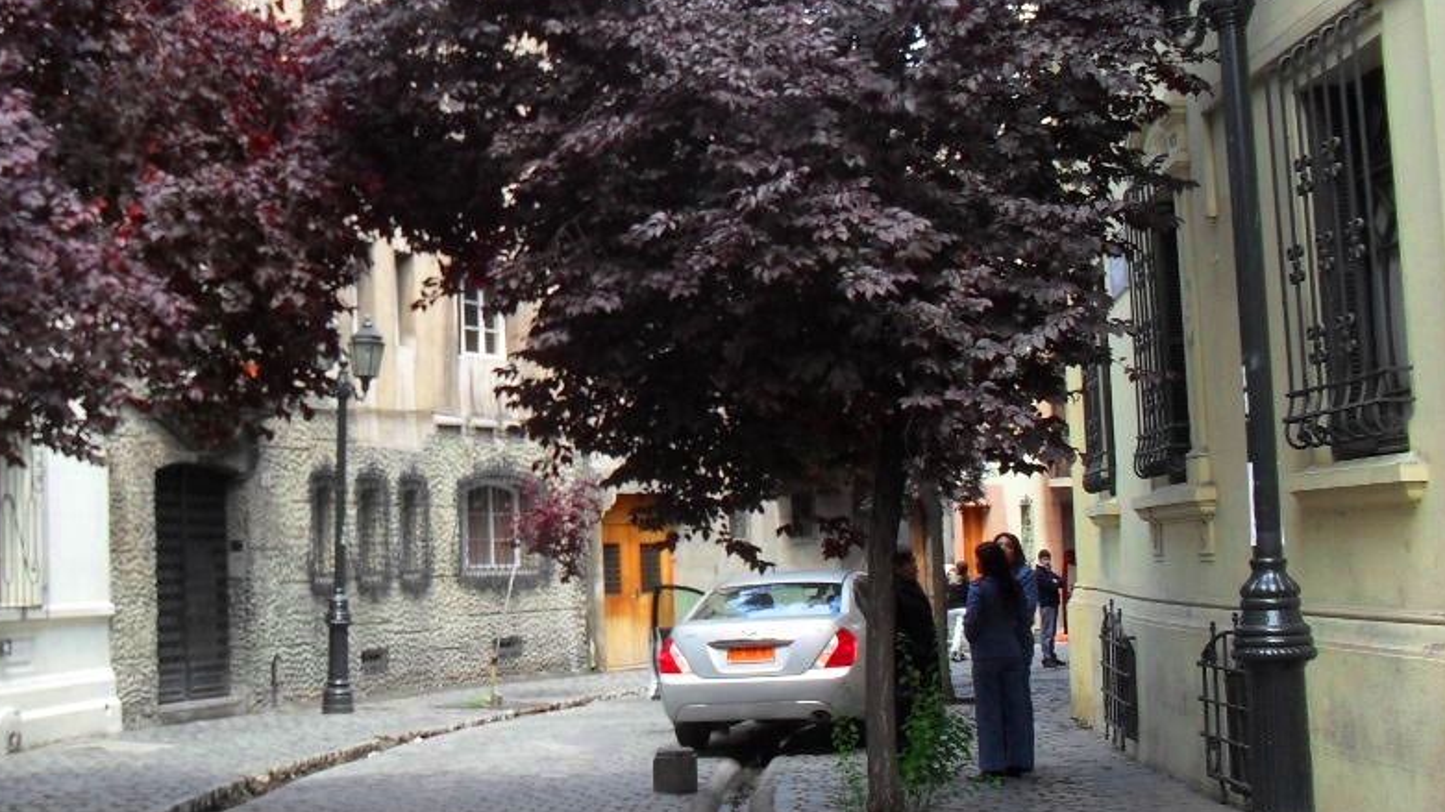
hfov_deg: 40.9
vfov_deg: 23.9
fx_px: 1915
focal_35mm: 50
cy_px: 331
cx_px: 505
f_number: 3.2
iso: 100
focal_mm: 6.3
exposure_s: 1/125
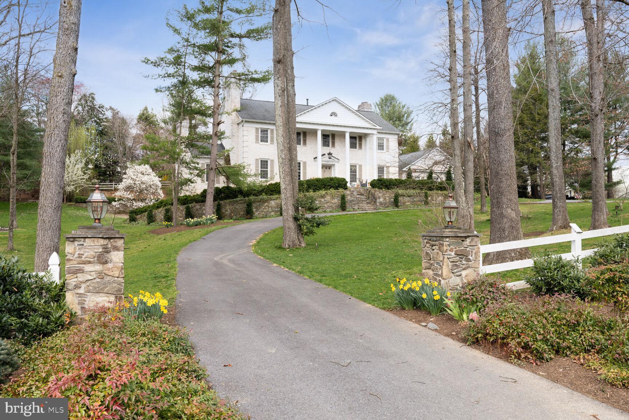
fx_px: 542
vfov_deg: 42.3
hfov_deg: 60.3
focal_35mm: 31
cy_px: 210
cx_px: 314
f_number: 8
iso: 200
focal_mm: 31
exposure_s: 1/200
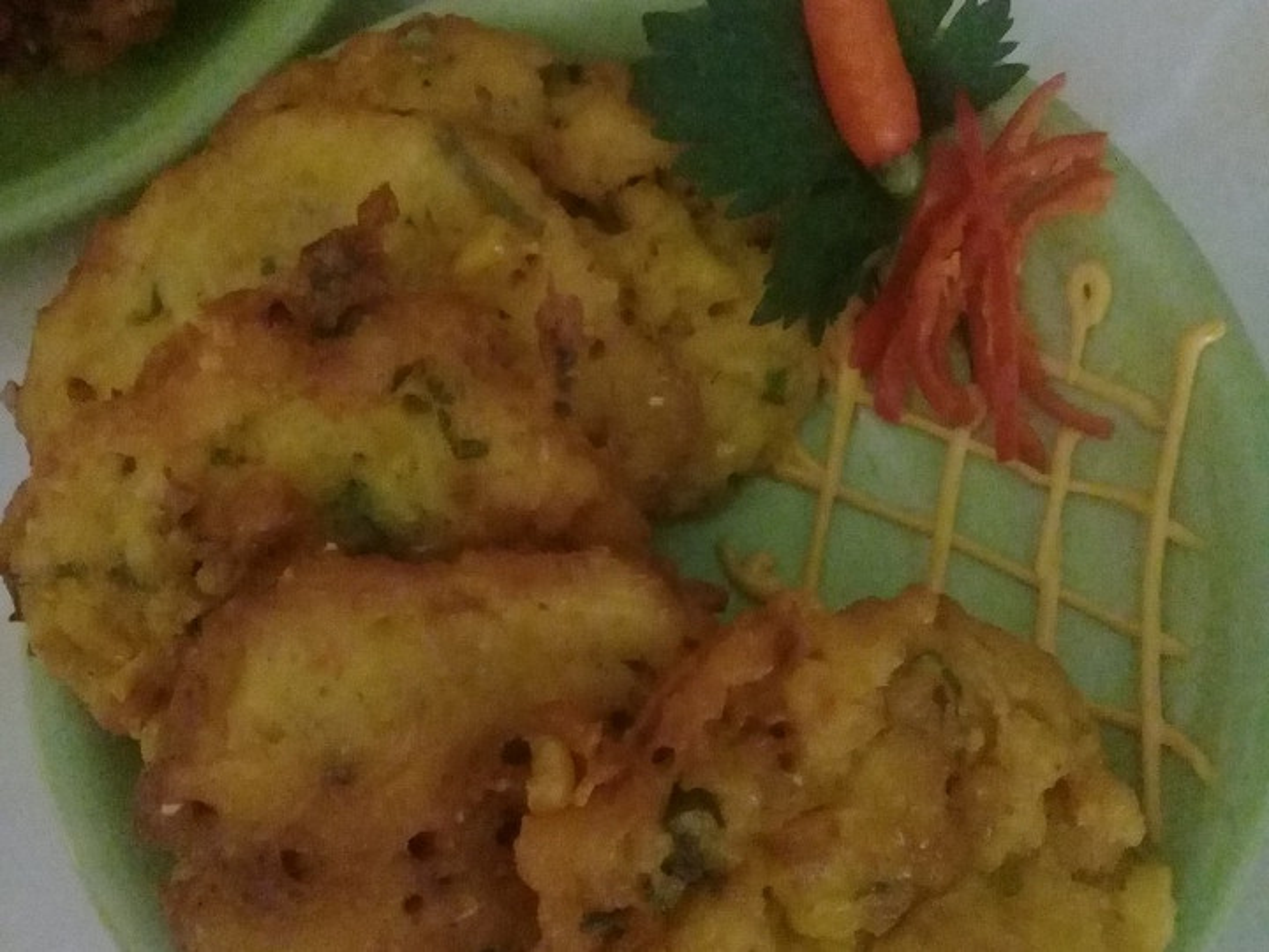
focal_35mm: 31
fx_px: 1136
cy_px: 476
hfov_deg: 58.4
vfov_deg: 45.4
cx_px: 634
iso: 1250
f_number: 2.2
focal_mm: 3.3
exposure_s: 1/17
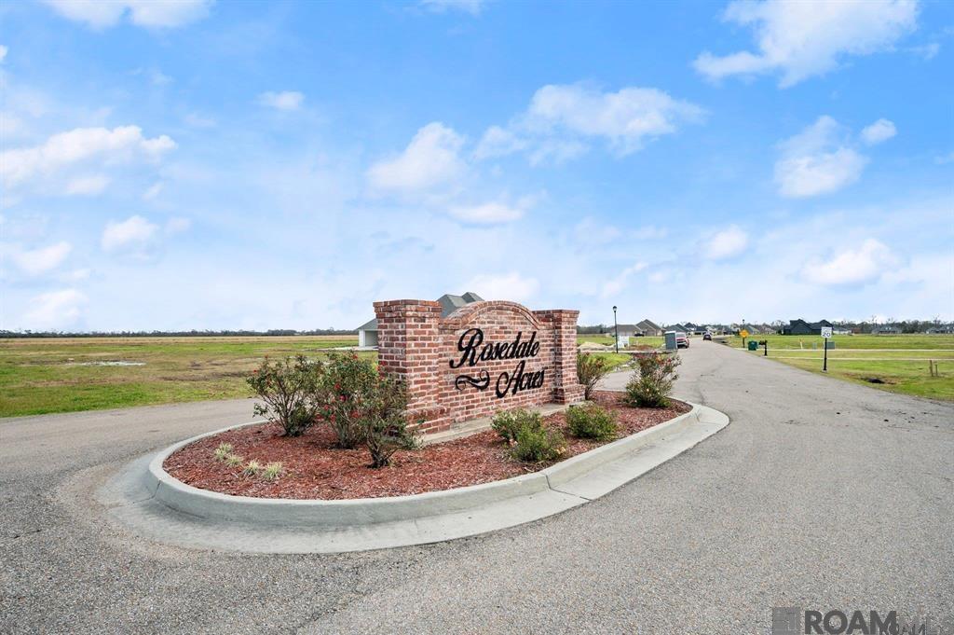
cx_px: 477
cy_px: 318
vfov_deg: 68.8
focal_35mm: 18
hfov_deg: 91.7
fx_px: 463
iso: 320
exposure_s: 1/400
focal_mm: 17.5
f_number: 10
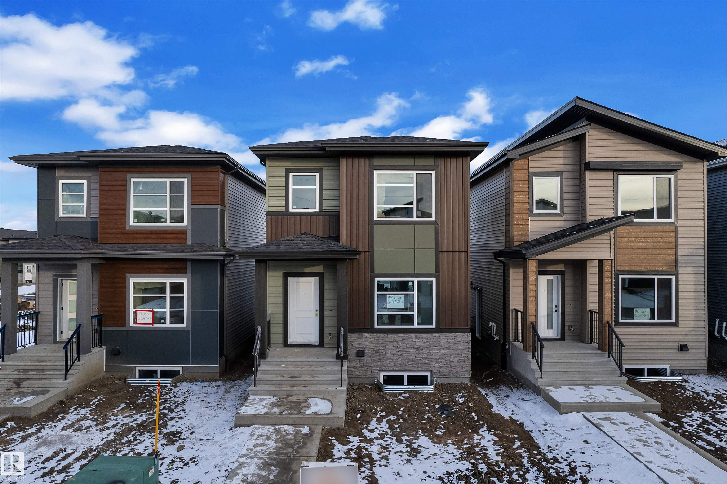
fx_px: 444
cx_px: 364
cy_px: 242
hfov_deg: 78.6
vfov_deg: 57.2
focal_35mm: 22
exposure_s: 1/730
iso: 100
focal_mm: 8.38
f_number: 2.4
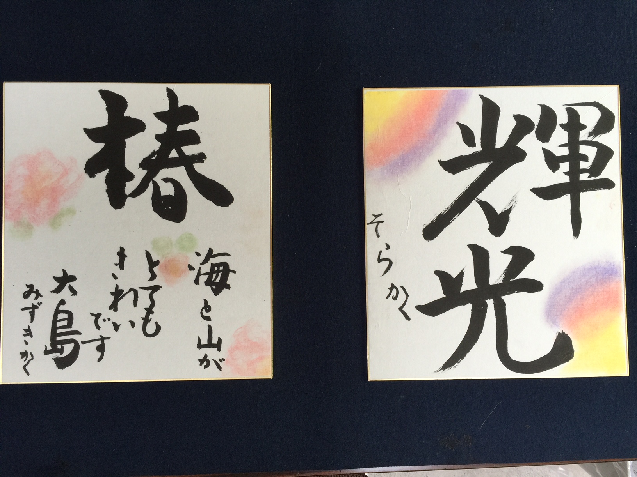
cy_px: 238
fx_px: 534
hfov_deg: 61.7
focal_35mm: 29
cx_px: 318
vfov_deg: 48.2
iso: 32
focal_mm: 4.15
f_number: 2.2
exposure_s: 1/30
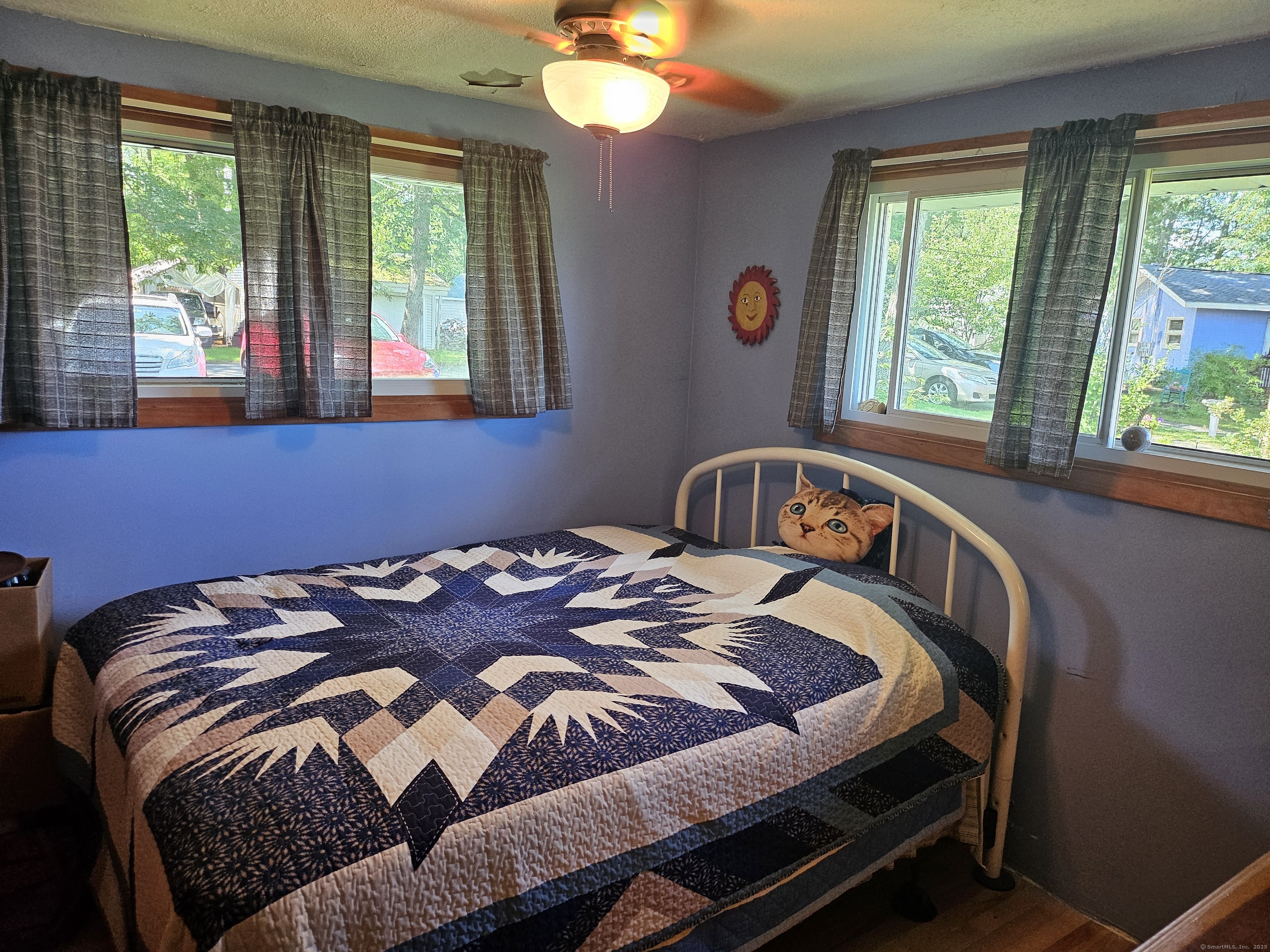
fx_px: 881
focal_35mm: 24
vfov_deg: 56.8
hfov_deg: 71.6
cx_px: 635
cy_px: 476
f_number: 1.8
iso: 250
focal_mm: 5
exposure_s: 1/120
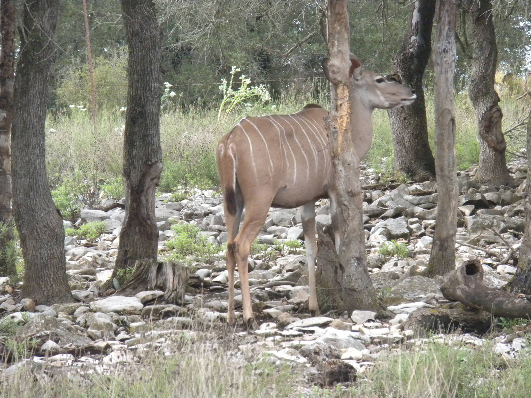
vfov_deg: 6.2
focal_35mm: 238
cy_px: 199
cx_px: 266
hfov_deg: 8.3
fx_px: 3651
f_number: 5.2
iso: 400
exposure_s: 1/442
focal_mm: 42.1
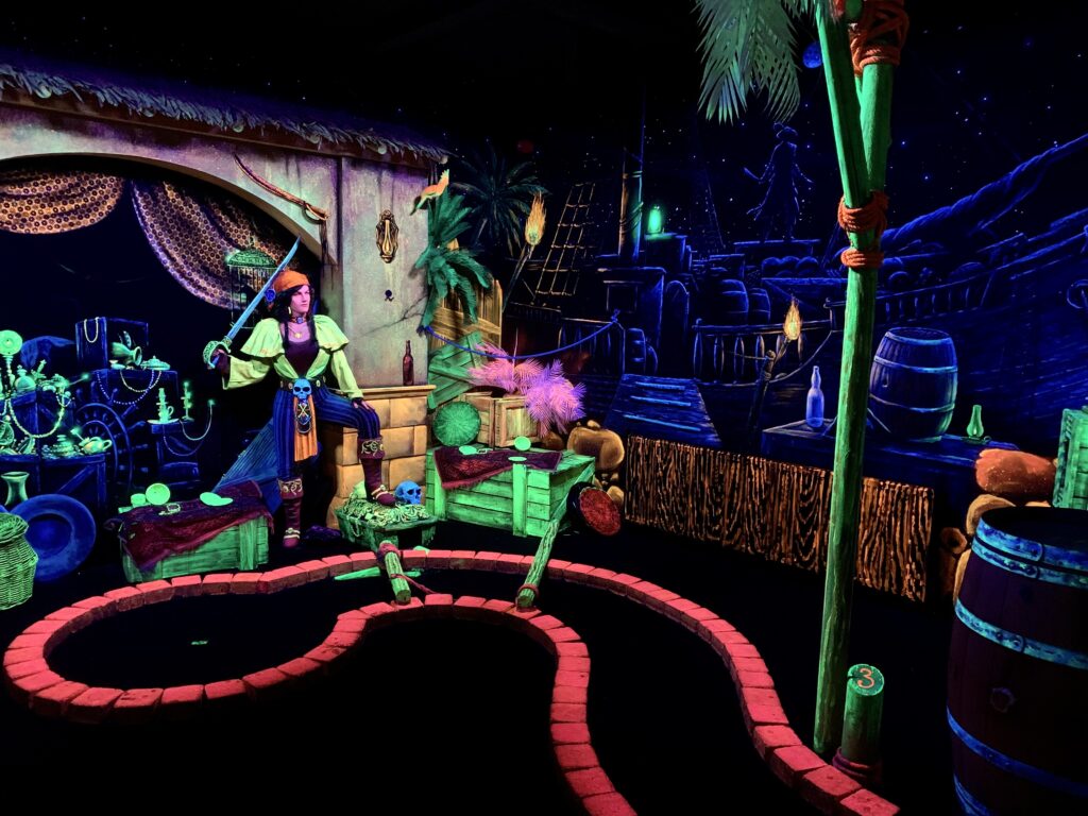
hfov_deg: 67.3
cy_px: 408
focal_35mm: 26
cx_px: 544
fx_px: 817
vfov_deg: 53.1
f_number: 1.8
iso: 640
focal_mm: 4.25
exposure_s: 1/24
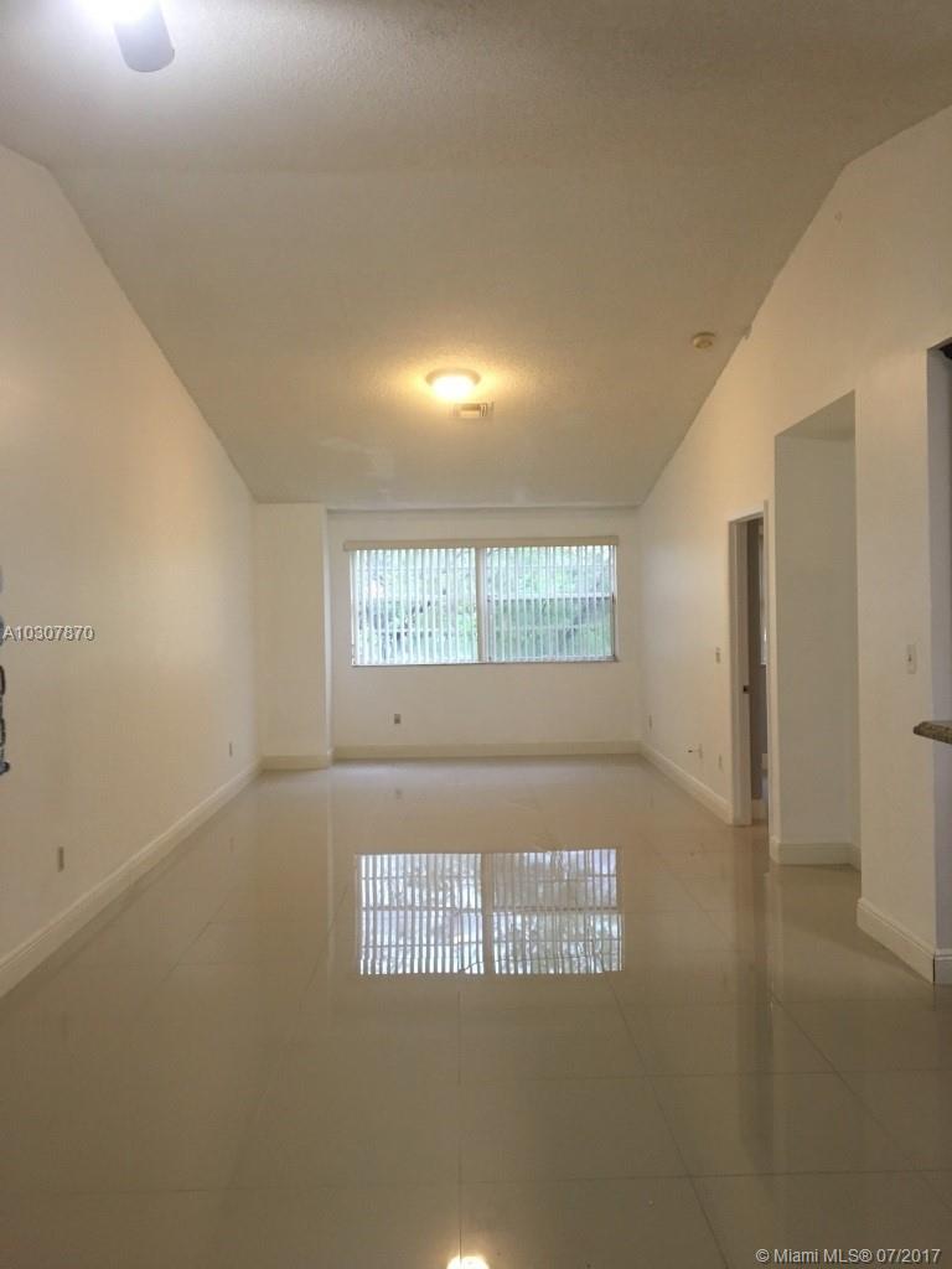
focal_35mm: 29
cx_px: 476
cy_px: 634
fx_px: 1063
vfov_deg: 61.7
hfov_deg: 48.2
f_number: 2.2
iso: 125
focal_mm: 4.15
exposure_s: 1/30
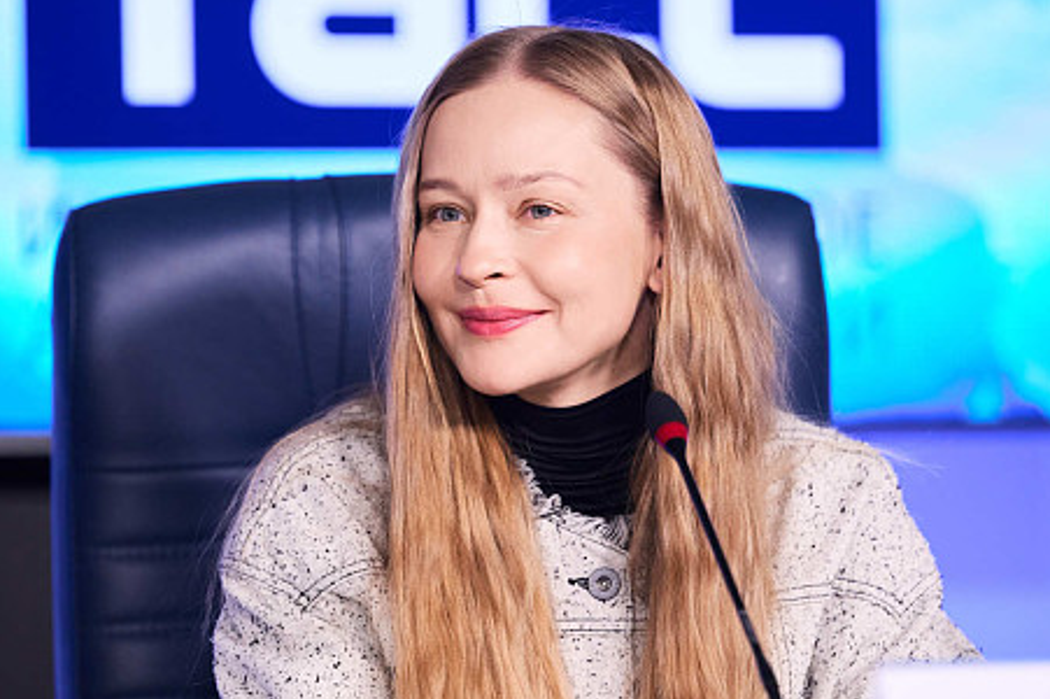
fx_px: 7927
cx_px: 567
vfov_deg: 5.0
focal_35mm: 272
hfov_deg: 7.6
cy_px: 386
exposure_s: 1/320
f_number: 2.8
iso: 1250
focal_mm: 155
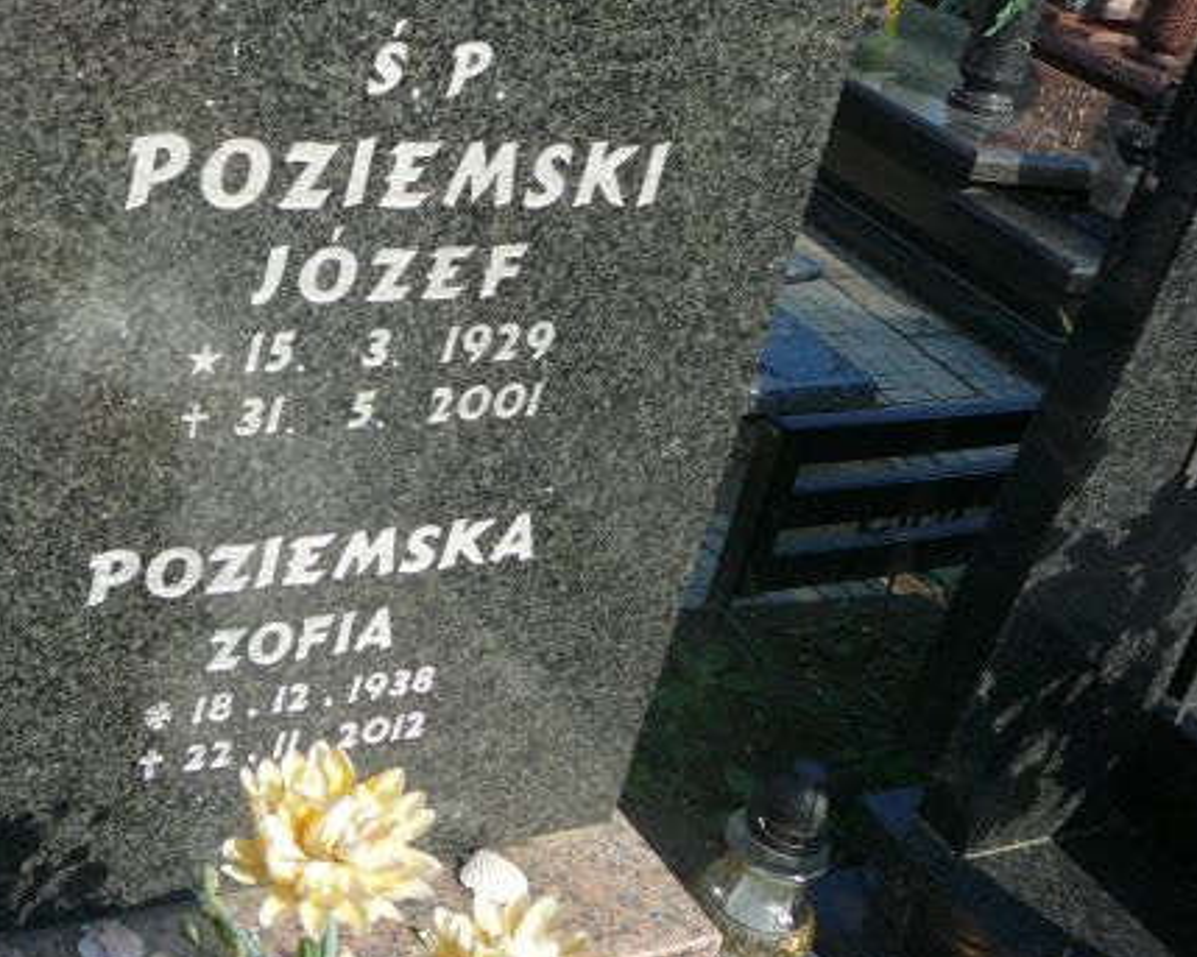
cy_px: 349
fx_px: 1806
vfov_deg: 29.5
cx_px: 349
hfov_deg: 36.1
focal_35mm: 51
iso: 80
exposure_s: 1/800
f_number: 2.8
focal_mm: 5.2
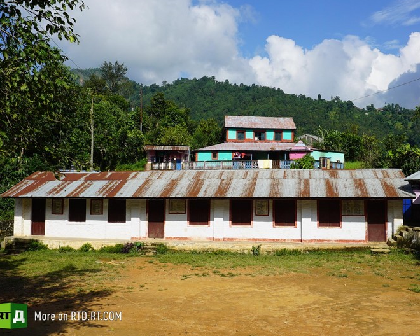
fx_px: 472
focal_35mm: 38
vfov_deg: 39.2
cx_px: 241
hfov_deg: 47.8
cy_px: 167
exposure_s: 1/125
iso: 100
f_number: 14
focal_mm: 22
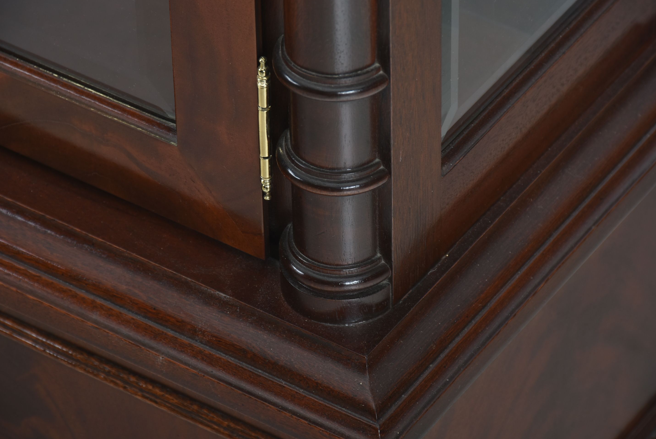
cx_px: 332
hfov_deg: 9.4
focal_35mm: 219
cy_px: 215
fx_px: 3994
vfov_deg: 6.3
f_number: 9
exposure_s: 1/160
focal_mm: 140
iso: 200
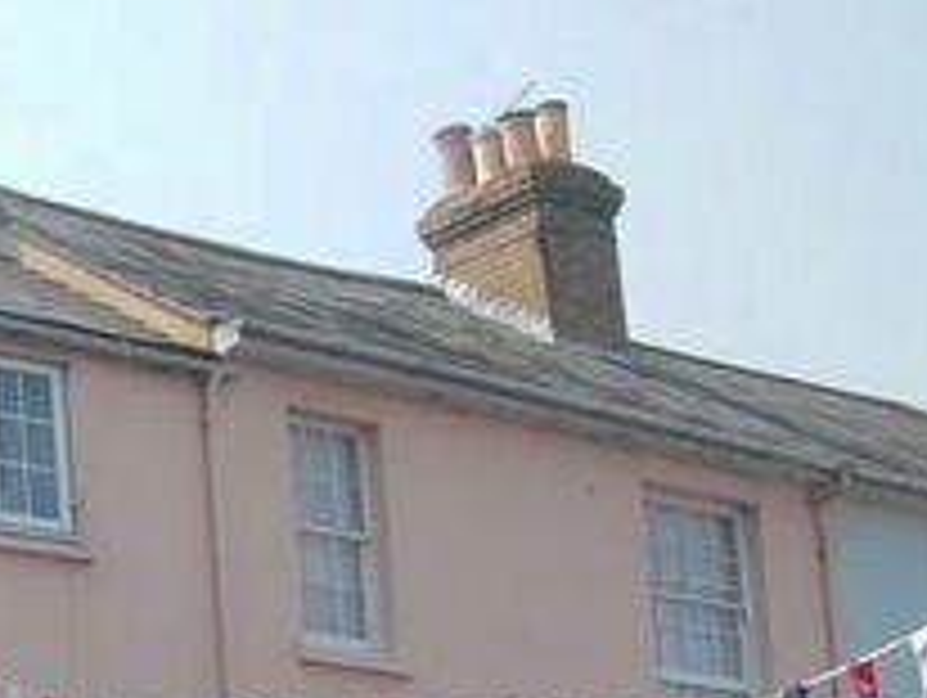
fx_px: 3459
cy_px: 889
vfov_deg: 11.2
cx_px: -279
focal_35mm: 129
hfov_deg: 14.6
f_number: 3.3
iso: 100
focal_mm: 6.3
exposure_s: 1/800
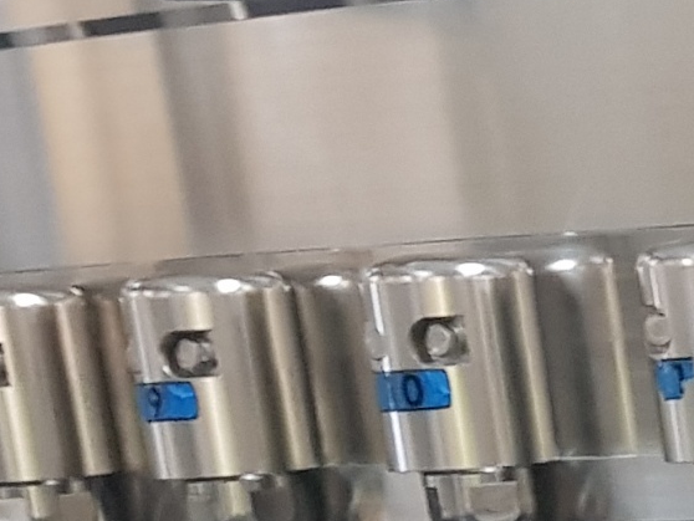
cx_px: 1709
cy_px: 1048
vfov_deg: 9.2
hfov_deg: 10.9
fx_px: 3049
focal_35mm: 152
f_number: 1.7
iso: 200
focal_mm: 4.3
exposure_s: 1/16
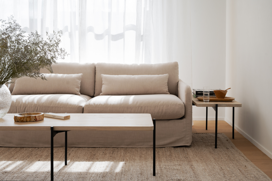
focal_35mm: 47
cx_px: 136
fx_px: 355
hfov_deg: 41.9
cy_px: 90
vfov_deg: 28.6
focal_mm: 47
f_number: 6.3
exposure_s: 1/500
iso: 250
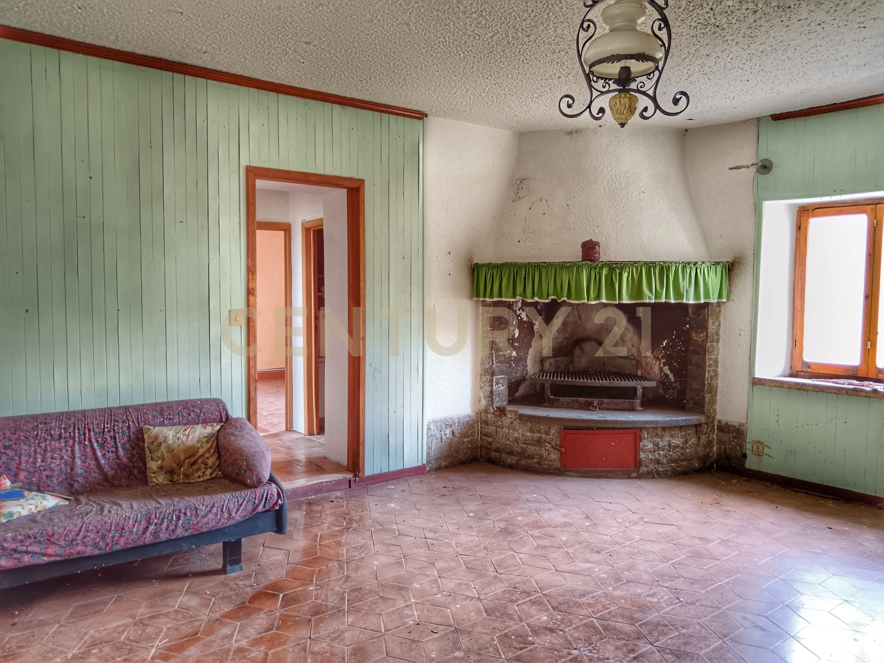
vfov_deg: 51.4
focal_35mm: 27
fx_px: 690
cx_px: 442
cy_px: 332
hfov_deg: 65.3
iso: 894
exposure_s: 1/25
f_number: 1.9
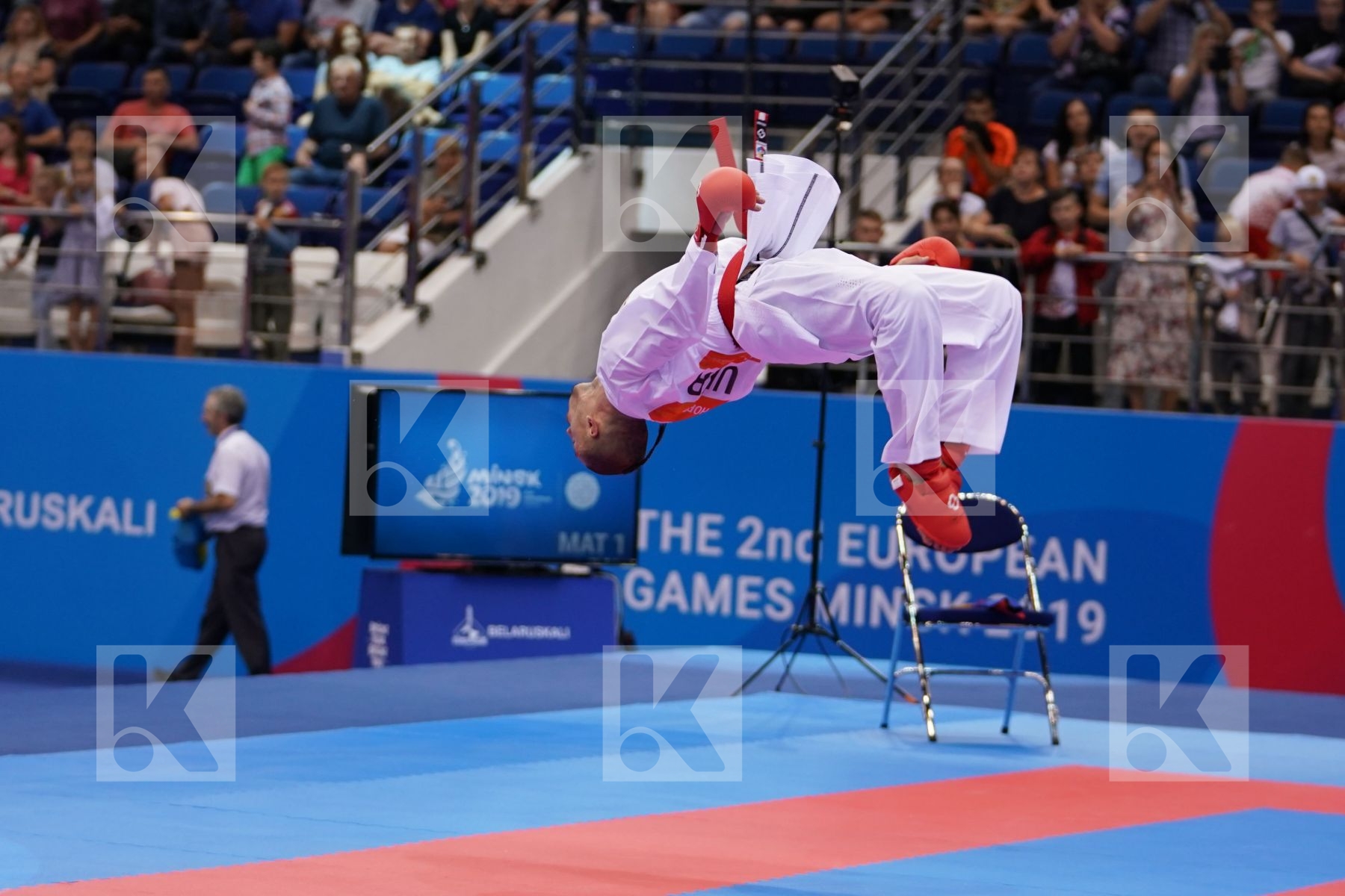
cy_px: 448
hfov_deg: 13.4
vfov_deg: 9.0
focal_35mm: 153
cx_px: 672
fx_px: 5716
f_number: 2.8
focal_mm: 102
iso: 1000
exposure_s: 1/1000
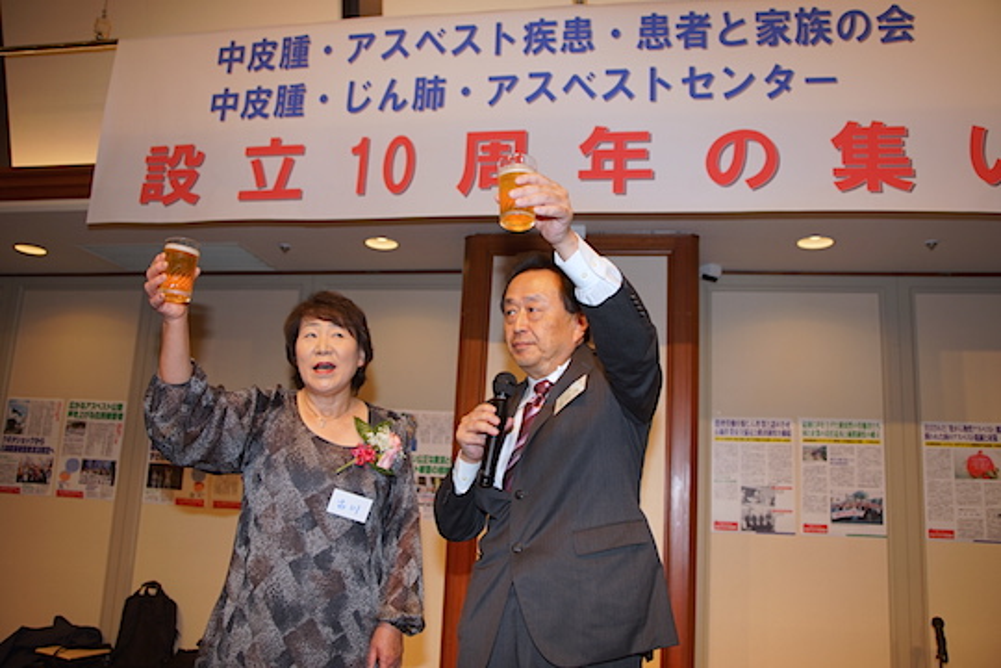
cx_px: 500
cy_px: 334
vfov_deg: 37.9
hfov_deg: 54.4
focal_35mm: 35
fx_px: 973
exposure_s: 1/160
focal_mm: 35
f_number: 4
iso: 250
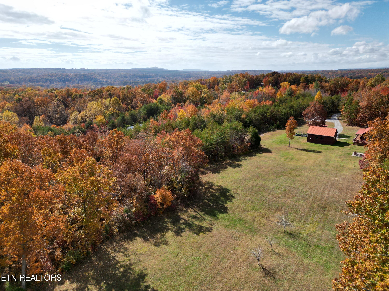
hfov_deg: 71.6
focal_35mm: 24
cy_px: 146
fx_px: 270
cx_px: 194
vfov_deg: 56.8
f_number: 1.7
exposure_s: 1/3200
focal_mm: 6.72
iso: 100
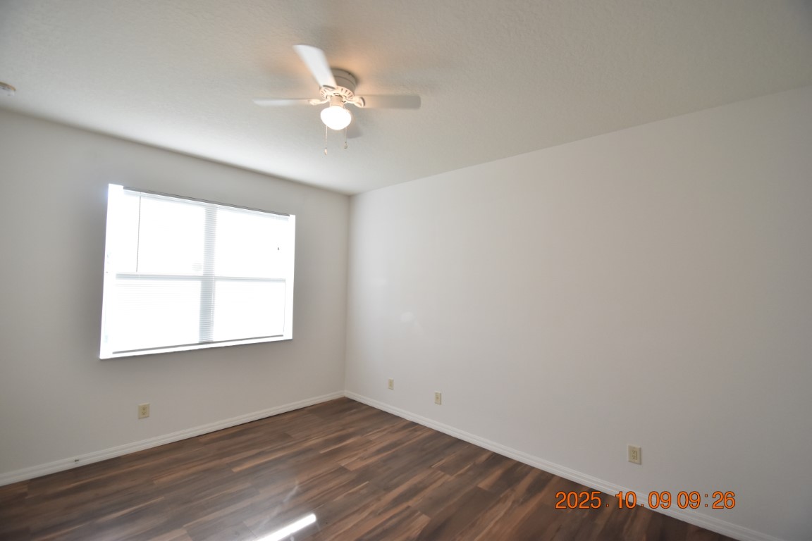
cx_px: 406
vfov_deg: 77.3
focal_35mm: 15
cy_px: 270
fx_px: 338
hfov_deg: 100.4
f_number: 3.5
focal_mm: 10
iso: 800
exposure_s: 1/250
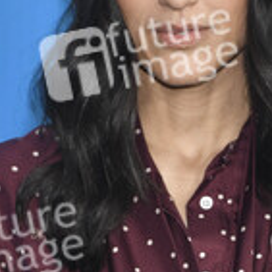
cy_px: 152
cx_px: 195
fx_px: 4294
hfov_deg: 3.6
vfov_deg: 3.6
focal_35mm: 483
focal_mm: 200
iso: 640
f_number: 3.5
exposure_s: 1/320
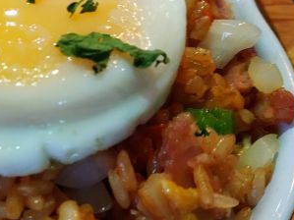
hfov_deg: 24.8
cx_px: 2
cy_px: 124
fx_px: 637
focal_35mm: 75
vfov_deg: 19.6
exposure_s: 1/17
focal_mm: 4.5
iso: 474
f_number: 2
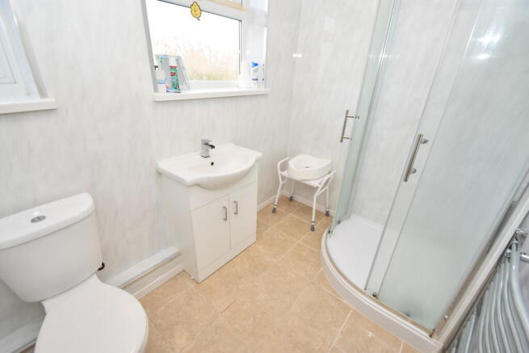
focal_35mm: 15
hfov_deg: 100.4
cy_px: 176
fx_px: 220
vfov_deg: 77.4
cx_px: 264
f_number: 5.6
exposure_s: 1/125
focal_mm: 10
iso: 720
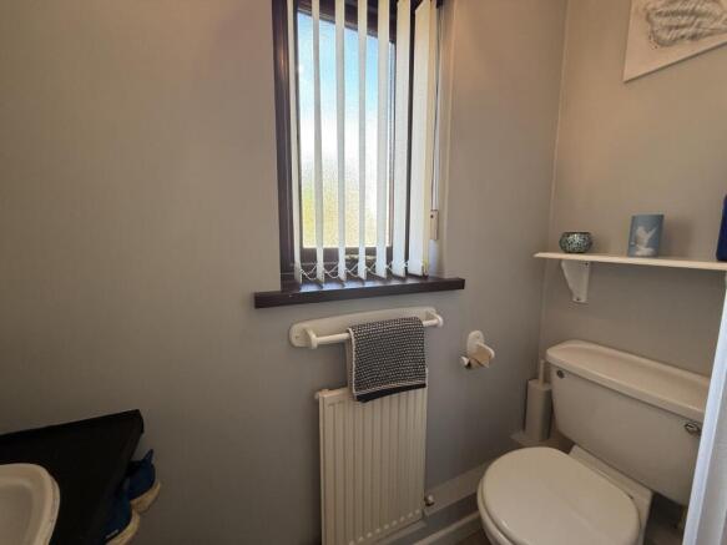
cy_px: 272
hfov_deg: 102.1
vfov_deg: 85.7
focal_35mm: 14
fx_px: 294
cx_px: 364
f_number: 2.2
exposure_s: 1/100
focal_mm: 2.22
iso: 100
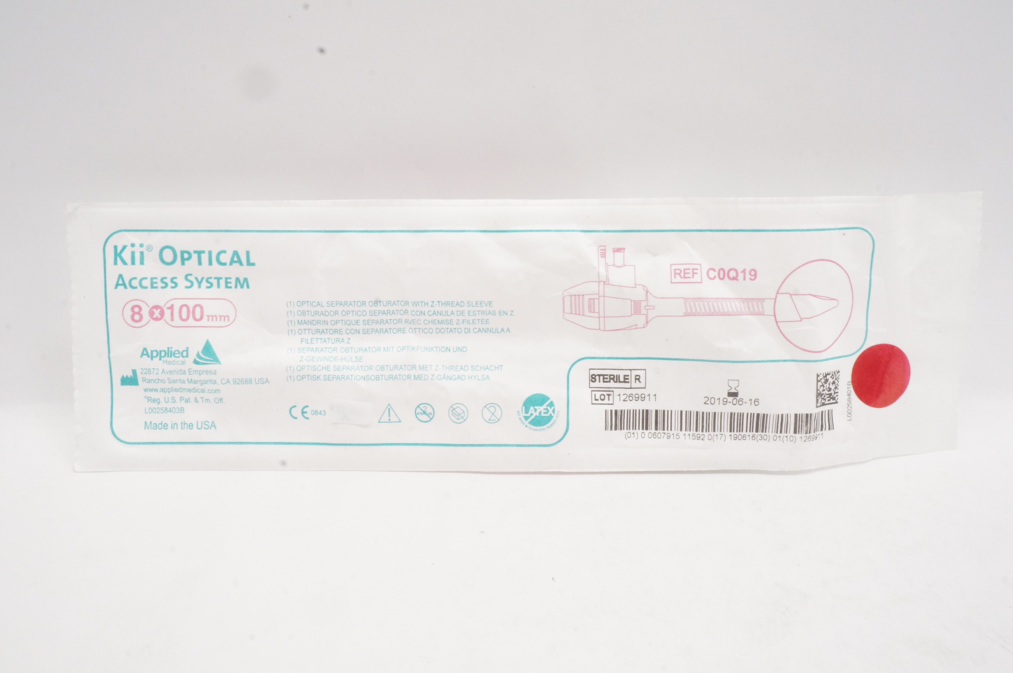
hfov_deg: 53.2
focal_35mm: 36
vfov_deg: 36.8
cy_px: 336
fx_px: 1012
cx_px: 506
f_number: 22
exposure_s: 1/20
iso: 1600
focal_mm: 24
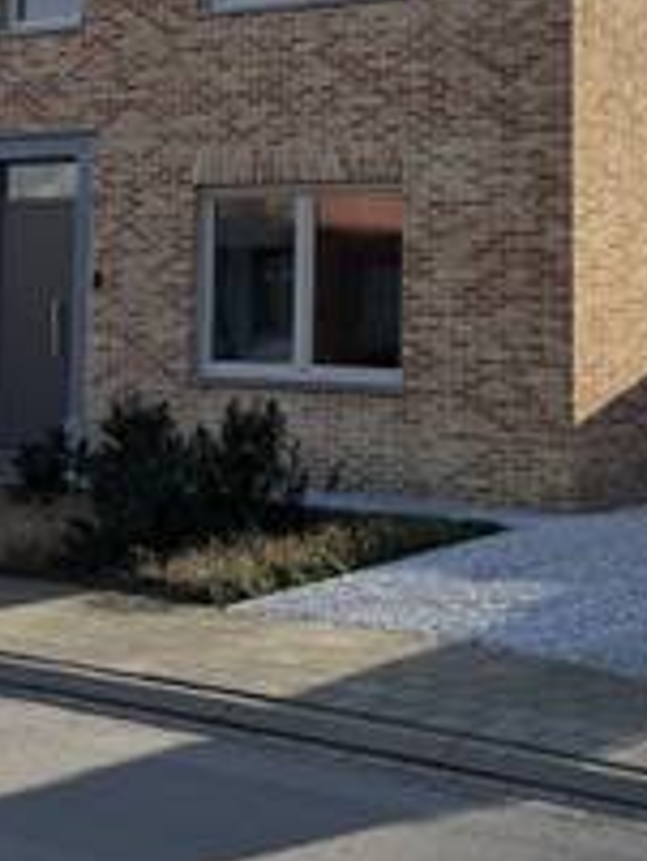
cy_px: -32
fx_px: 1270
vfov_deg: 33.7
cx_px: 334
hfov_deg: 28.6
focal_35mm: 51
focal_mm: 6.76
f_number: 1.78
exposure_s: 1/2611
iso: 80
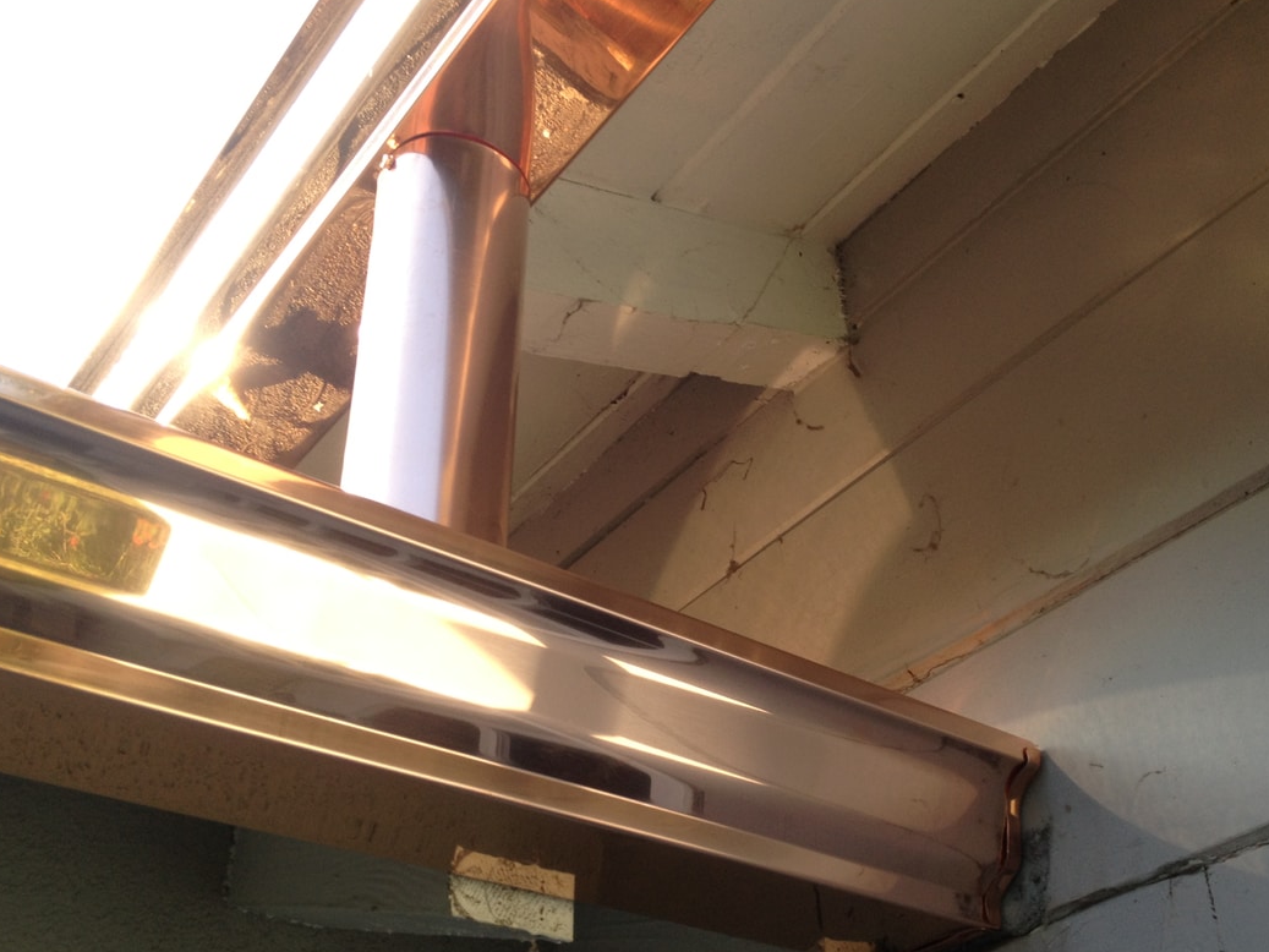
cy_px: 536
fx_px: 1650
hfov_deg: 41.8
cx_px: 779
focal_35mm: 45
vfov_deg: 32.2
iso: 50
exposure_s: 1/242
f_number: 2.4
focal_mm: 4.28
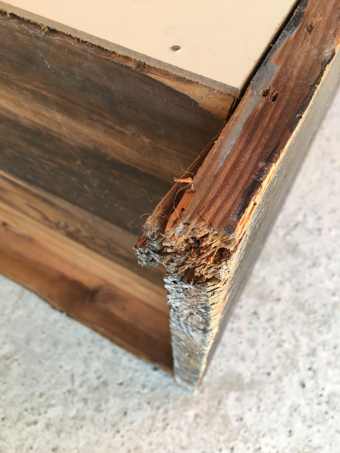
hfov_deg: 48.2
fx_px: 380
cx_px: 170
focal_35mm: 29
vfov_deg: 61.7
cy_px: 226
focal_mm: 4.15
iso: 32
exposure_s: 1/50
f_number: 2.2
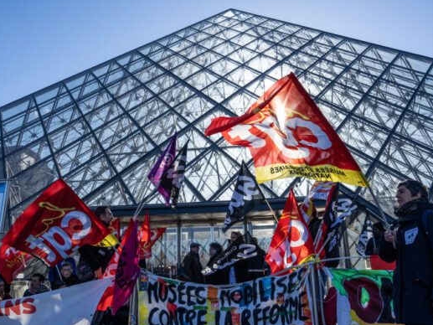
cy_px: 161
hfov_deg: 61.6
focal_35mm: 29
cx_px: 214
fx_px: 363
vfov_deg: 48.2
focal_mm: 26
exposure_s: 1/500
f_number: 9
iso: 320
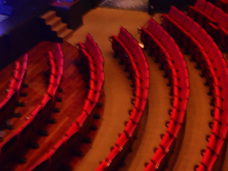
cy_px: 86
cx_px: 124
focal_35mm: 79
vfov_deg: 18.7
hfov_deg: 24.7
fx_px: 520
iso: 6400
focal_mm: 48
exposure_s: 1/2.5
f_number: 5
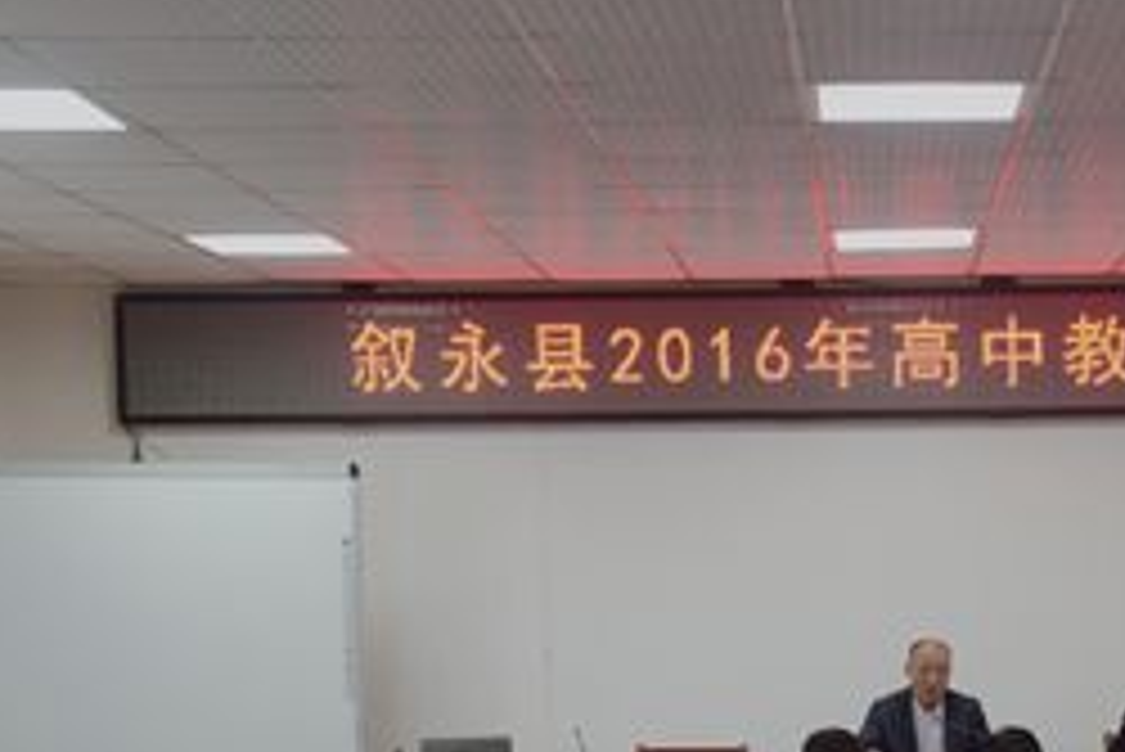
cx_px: 819
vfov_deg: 16.0
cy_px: 716
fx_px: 2626
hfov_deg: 24.0
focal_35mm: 84
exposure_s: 1/50
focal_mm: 42
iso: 1250
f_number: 3.5
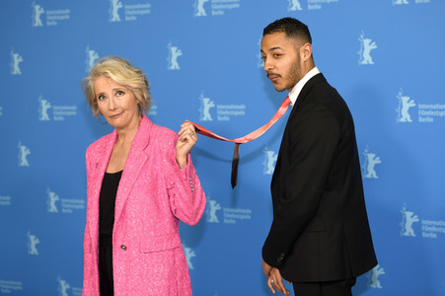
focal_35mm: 70
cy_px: 148
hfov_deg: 28.9
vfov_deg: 19.4
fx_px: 865
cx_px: 222
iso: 640
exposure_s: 1/400
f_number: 3.5
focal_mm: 70
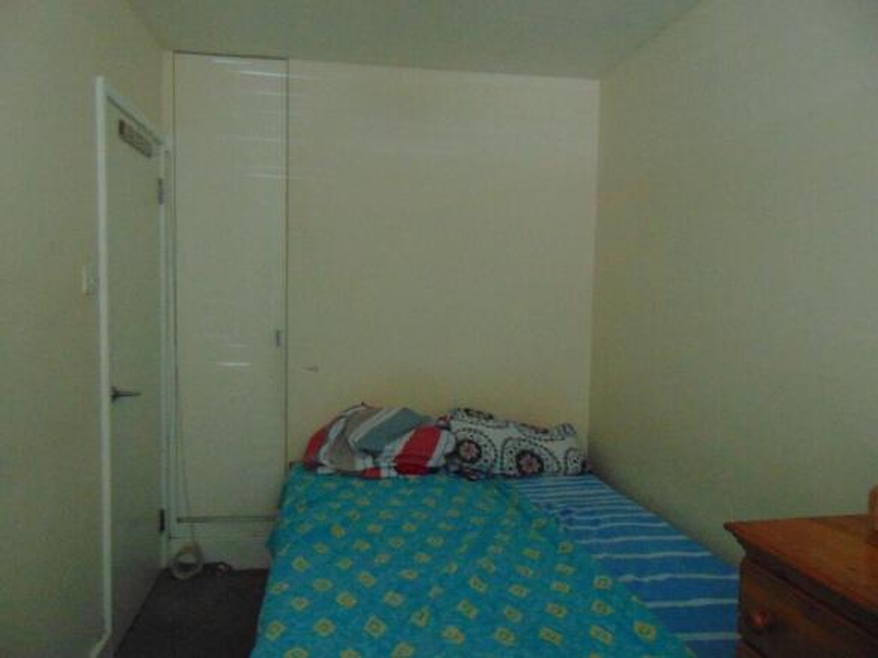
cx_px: 439
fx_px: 634
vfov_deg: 54.9
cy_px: 329
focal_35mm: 25
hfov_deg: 69.4
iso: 400
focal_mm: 4.5
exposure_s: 1/25
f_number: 3
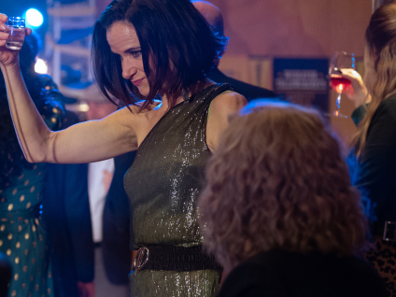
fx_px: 1556
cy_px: 187
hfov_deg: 13.9
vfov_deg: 10.9
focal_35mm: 136
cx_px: -118
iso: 3200
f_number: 2.2
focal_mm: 50
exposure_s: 1/320
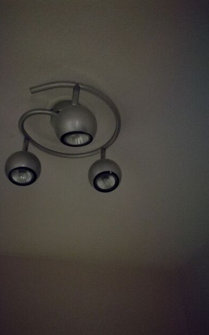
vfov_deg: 64.6
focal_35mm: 29
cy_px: 167
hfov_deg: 43.0
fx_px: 264
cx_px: 89
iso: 2500
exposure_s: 1/12.5
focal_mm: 3.79
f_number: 2
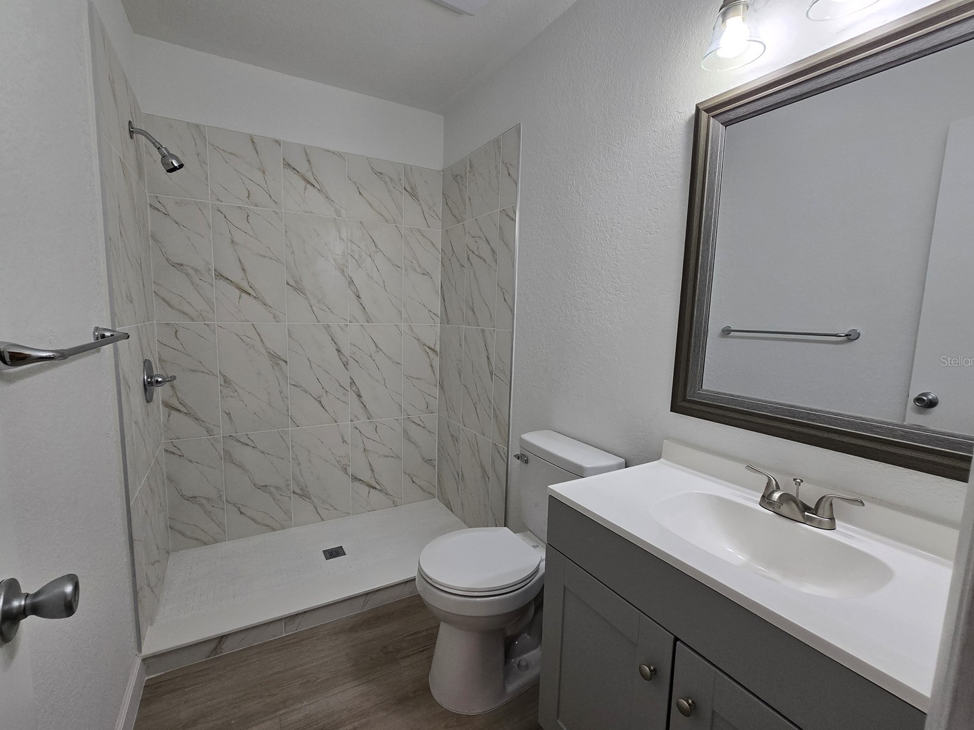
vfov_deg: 85.7
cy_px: 360
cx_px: 478
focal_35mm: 14
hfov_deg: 102.1
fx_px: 394
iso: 80
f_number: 2.2
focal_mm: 2.2
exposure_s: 1/120
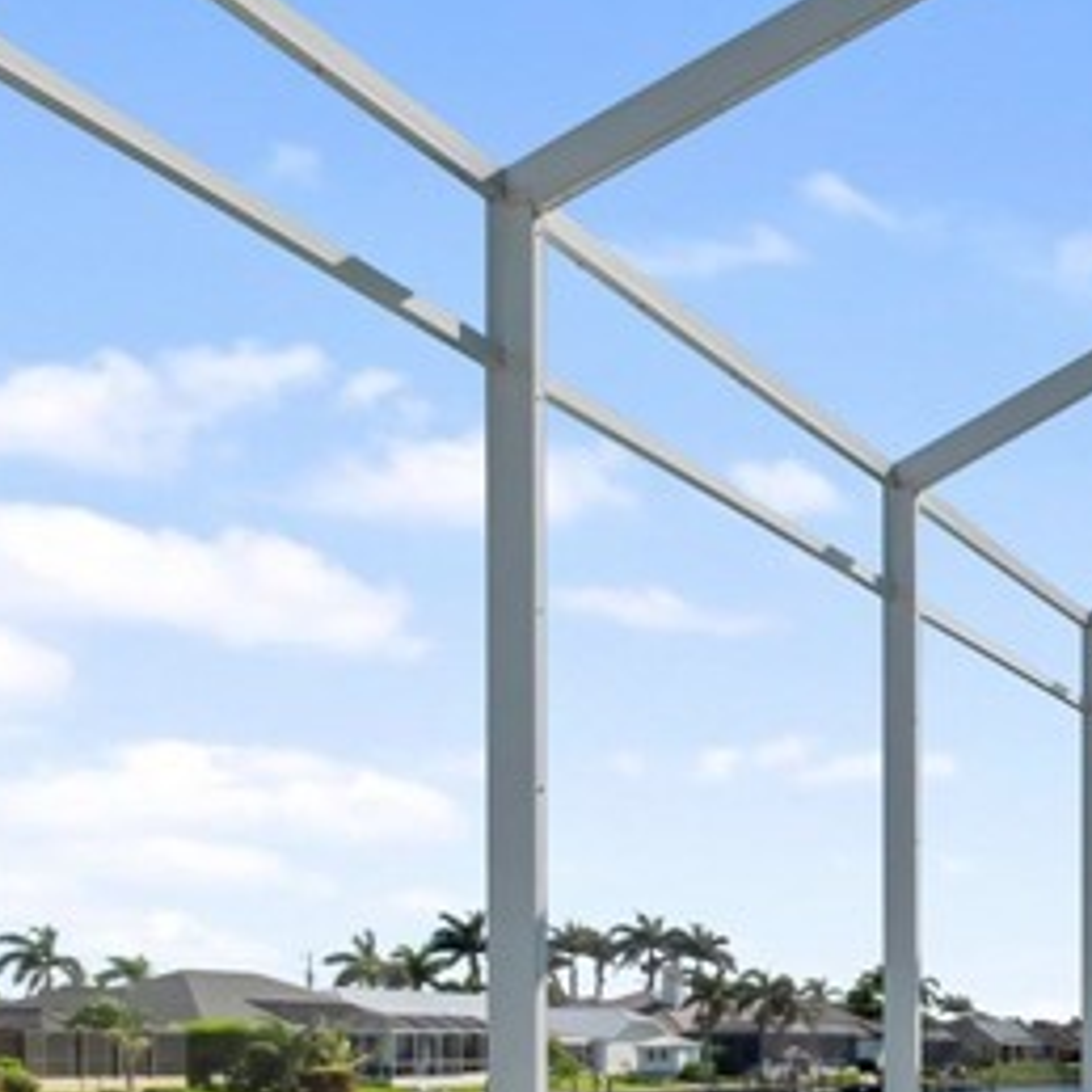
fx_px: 1749
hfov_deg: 25.1
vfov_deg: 31.8
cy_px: 1109
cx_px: 1695
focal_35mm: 49
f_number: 7.1
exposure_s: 1/250
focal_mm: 7
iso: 200
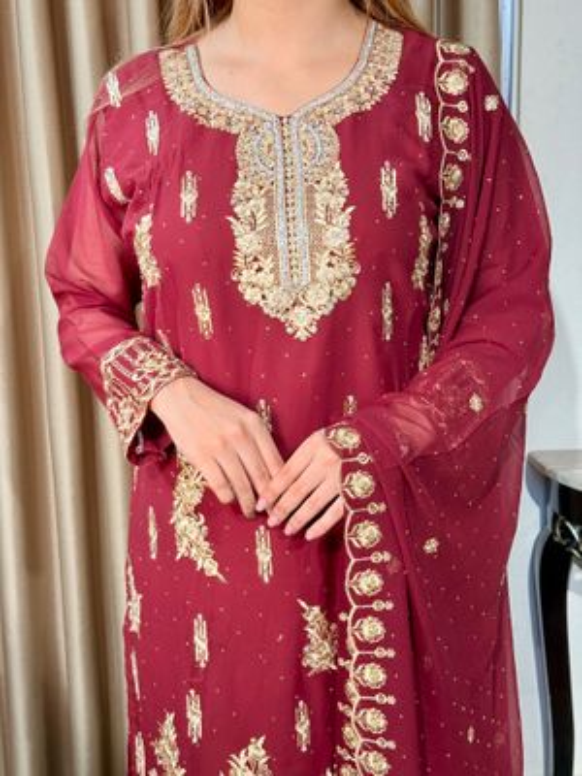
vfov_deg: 39.7
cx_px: 291
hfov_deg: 30.3
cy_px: 388
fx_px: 1076
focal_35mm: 48
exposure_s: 1/171
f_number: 1.78
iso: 64
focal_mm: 6.76
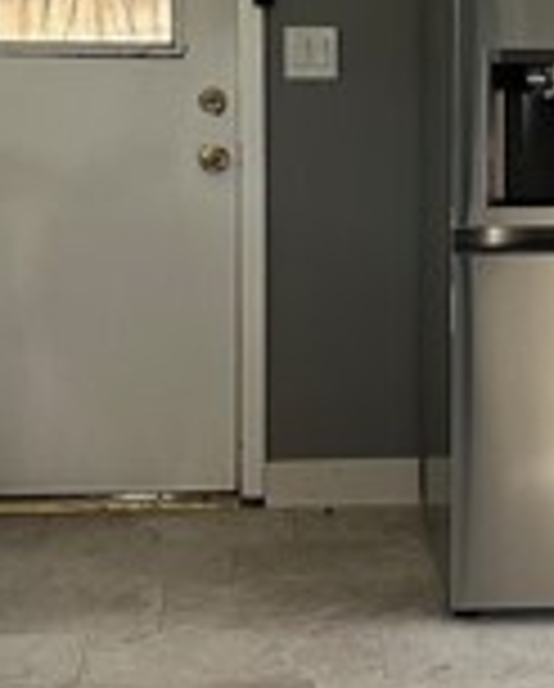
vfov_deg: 18.1
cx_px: 419
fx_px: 2166
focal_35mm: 106
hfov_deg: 14.5
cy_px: 274
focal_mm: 5.7
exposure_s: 1/121
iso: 125
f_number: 1.5
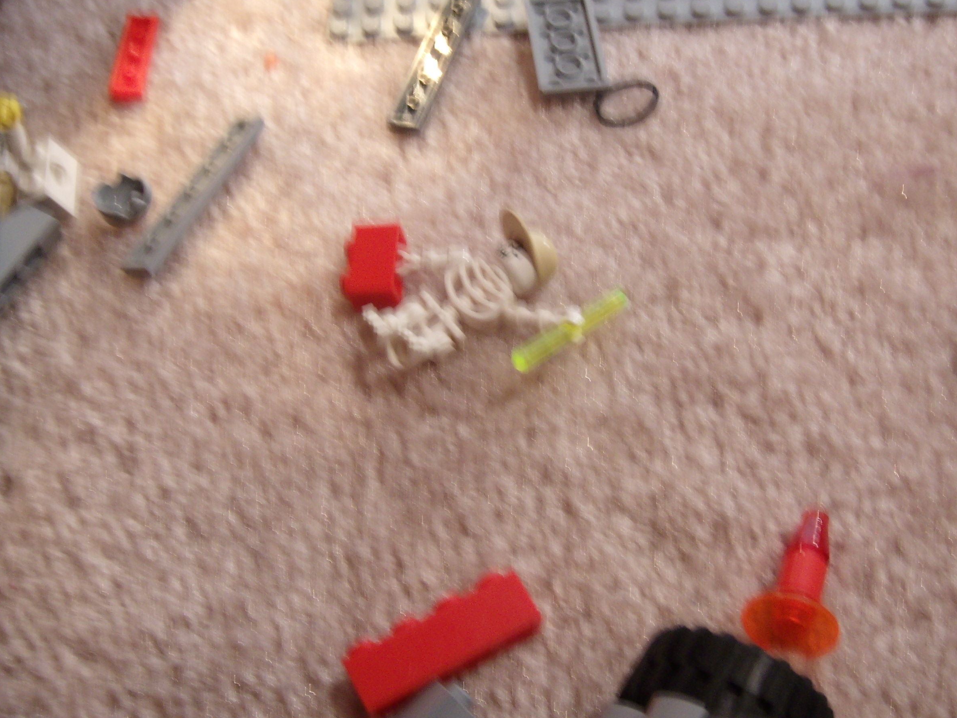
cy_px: 368
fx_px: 1244
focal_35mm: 45
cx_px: 555
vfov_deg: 32.2
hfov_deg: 42.0
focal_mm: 6.4
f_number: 3.5
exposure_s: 1/8.43
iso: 100
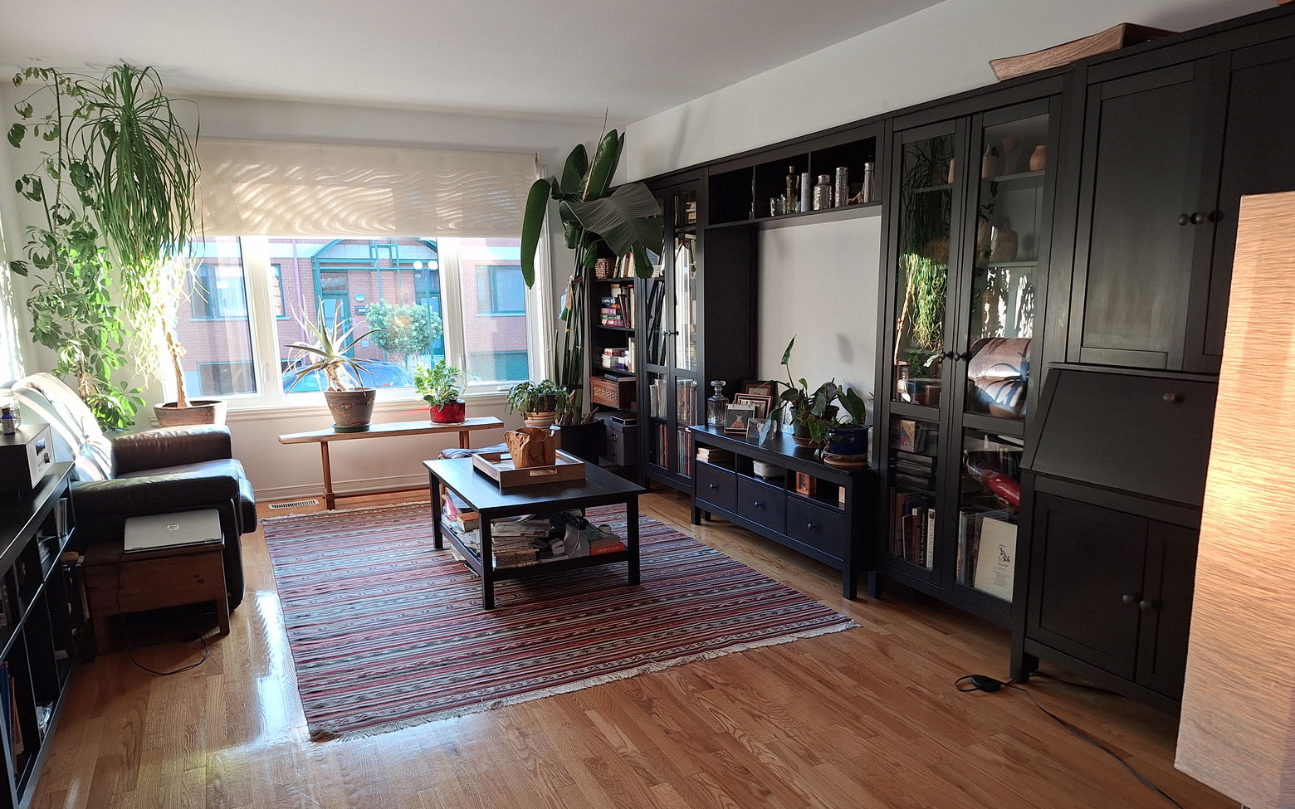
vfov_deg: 49.1
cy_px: 467
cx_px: 659
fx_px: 882
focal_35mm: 25
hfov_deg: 72.5
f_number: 1.8
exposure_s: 1/40
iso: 25
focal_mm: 5.54
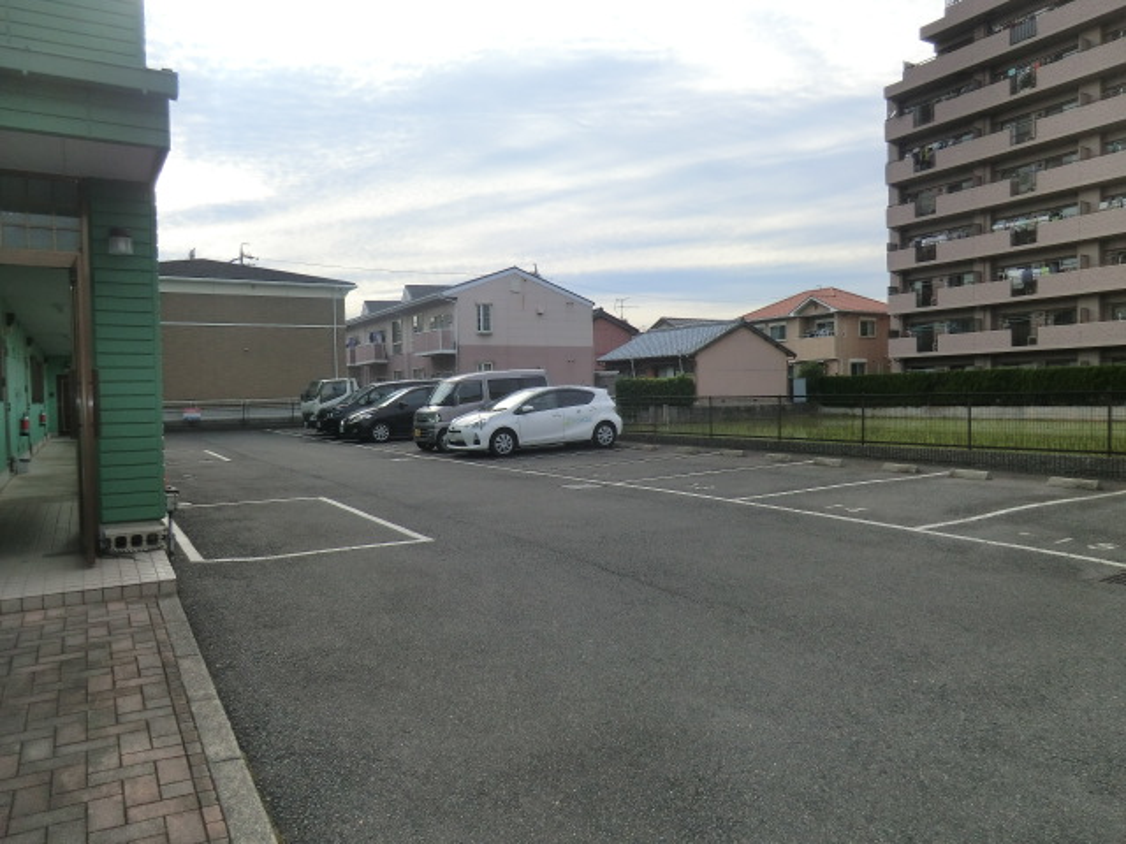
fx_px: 781
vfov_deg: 56.8
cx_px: 563
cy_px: 422
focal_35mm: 24
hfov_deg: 71.6
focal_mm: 4.3
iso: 80
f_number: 3.2
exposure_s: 1/640
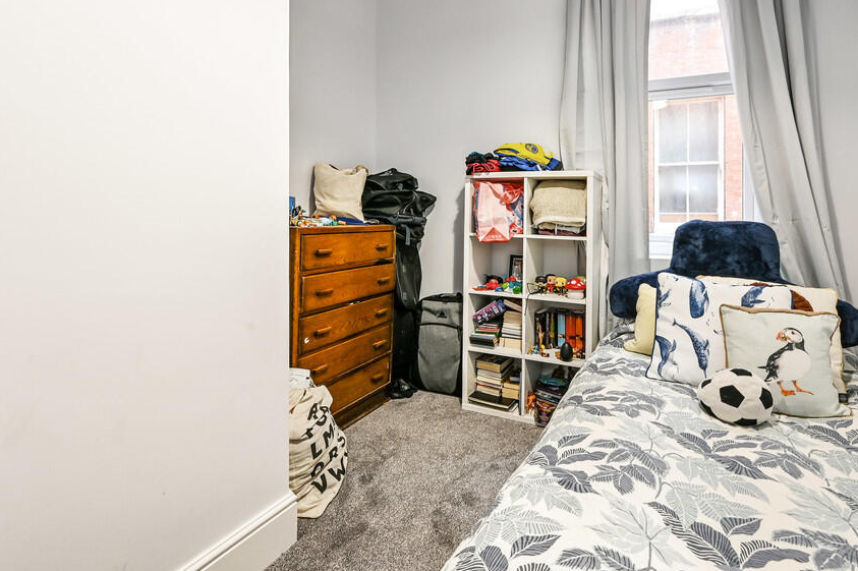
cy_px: 237
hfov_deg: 92.6
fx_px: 405
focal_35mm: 17
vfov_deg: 69.8
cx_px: 495
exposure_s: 1/4
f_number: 9
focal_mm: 14
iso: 400
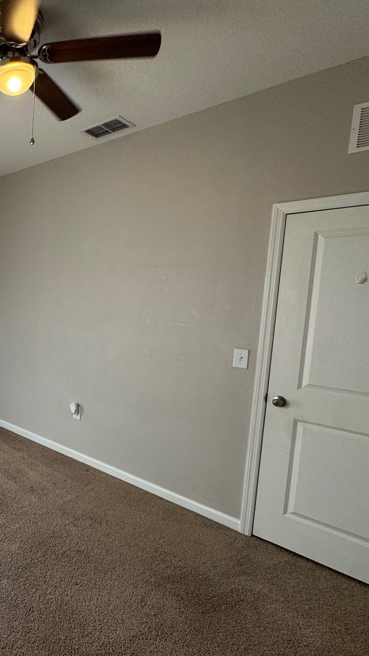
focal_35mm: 21
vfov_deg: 83.8
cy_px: 329
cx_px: -15
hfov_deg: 44.1
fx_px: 365
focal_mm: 2.22
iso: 80
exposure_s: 1/120
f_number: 2.2
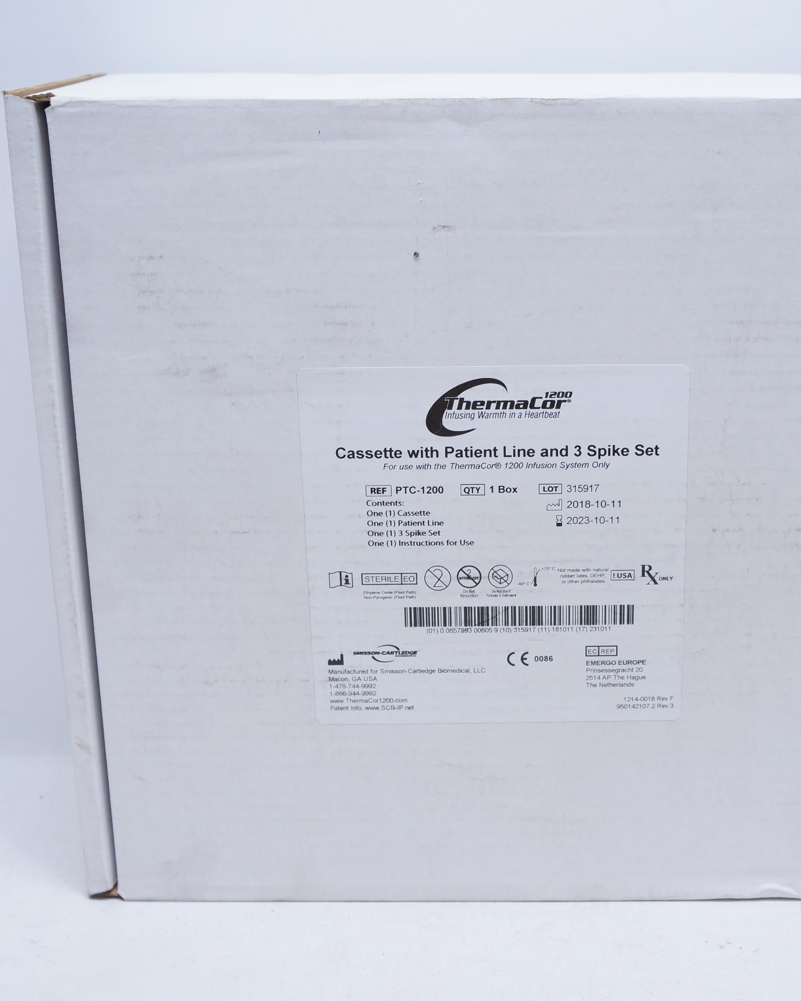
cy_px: 499
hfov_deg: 29.5
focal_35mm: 51
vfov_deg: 36.7
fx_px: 1511
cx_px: 532
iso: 800
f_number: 4
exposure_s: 1/125
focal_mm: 24
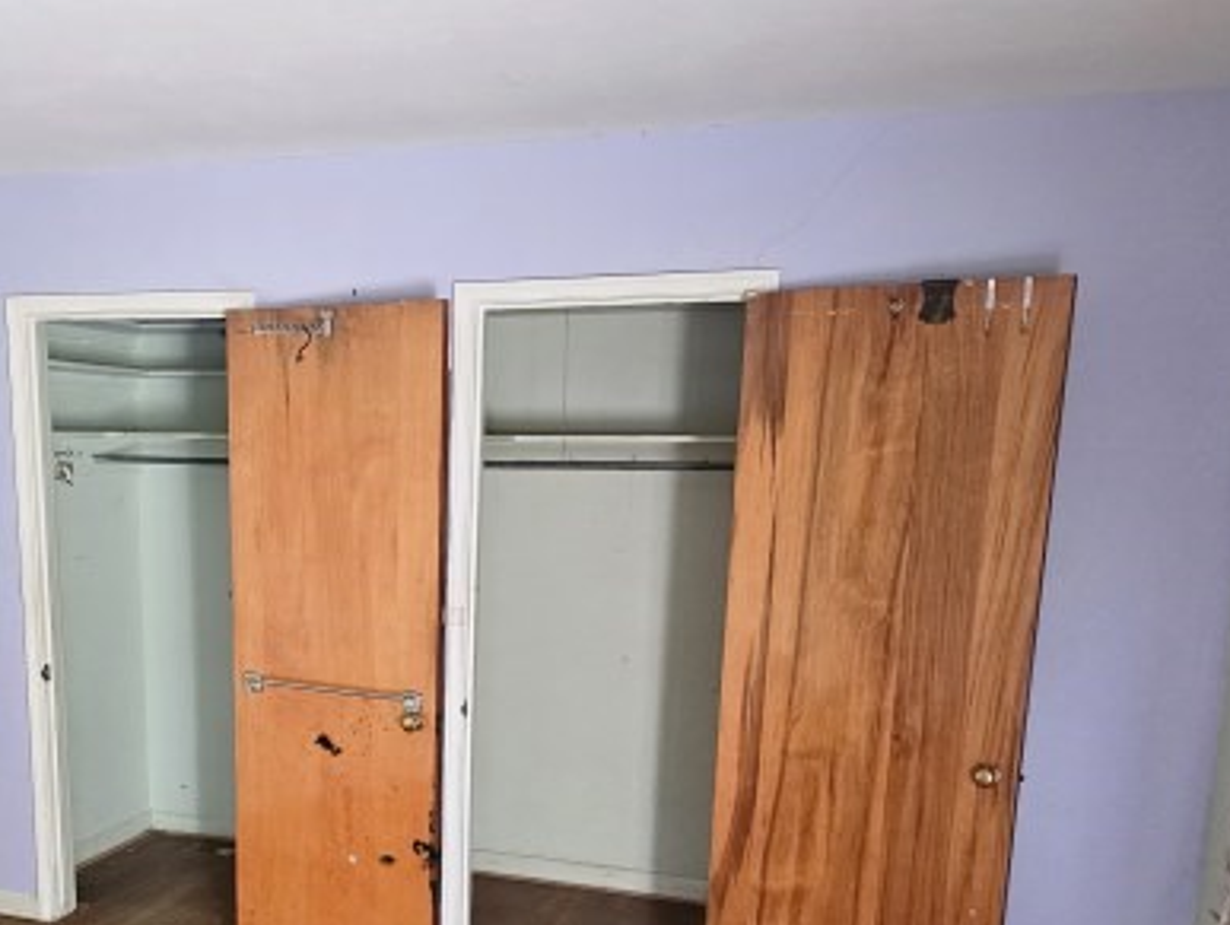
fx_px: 1351
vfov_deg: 36.6
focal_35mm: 38
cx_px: 353
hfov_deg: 47.6
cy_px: 731
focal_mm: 6.3
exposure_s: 1/60
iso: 640
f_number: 1.7
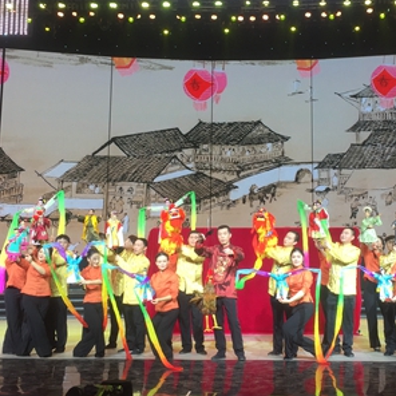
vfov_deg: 32.7
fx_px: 673
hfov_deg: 32.6
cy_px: 155
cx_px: 257
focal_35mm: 52
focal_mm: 4.15
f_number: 2.2
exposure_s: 1/50
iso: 32
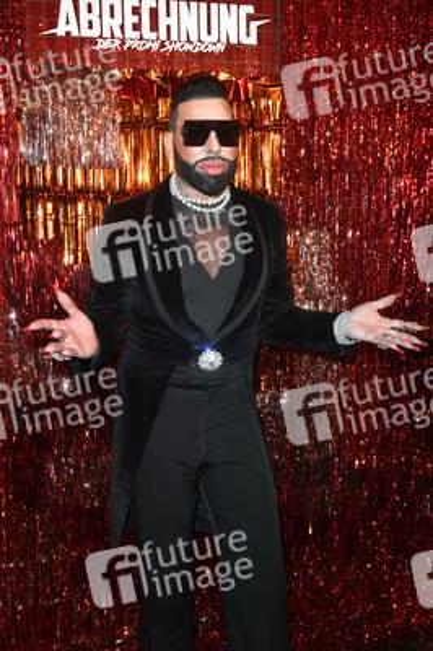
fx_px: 813
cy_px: 326
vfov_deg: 43.6
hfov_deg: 29.8
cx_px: 216
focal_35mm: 45
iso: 1600
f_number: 6.3
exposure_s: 1/250
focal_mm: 45
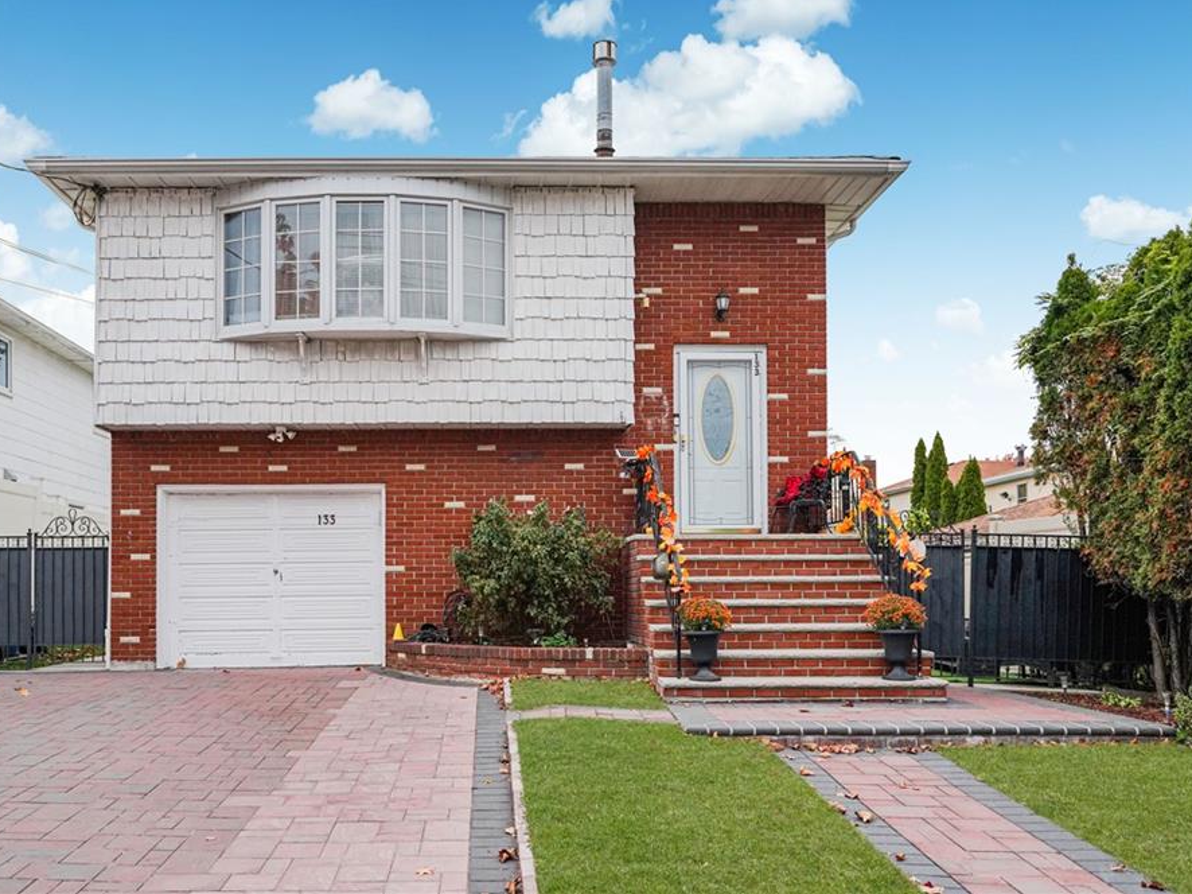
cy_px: 436
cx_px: 521
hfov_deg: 58.9
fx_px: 1052
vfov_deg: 46.0
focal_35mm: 31
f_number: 4
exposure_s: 1/160
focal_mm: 27.5
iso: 2500
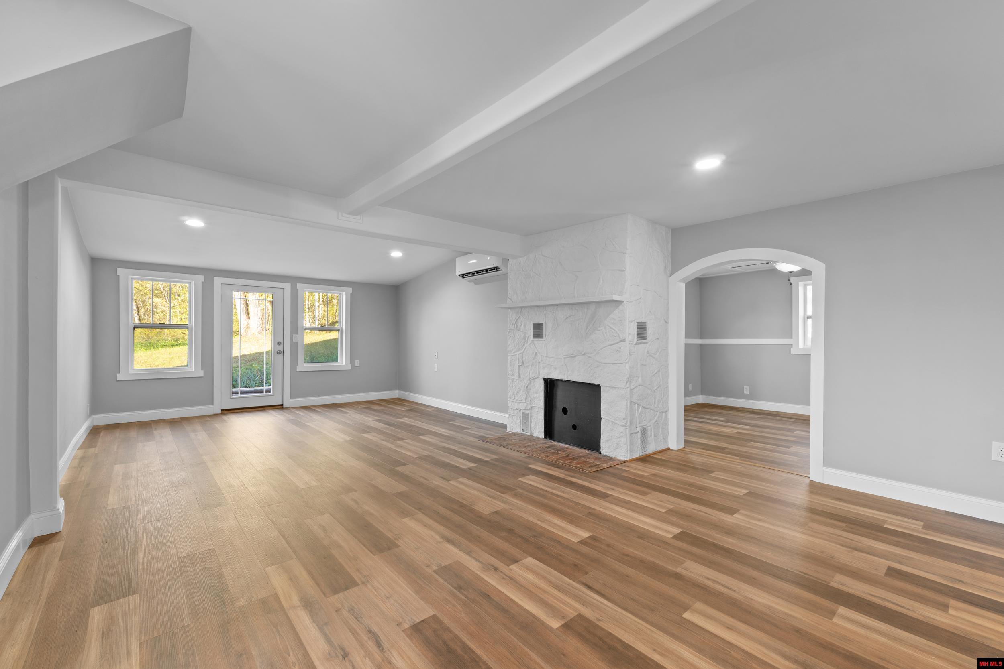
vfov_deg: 77.3
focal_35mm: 15
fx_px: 418
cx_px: 502
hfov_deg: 100.4
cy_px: 334
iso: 200
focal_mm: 10
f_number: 9
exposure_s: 1
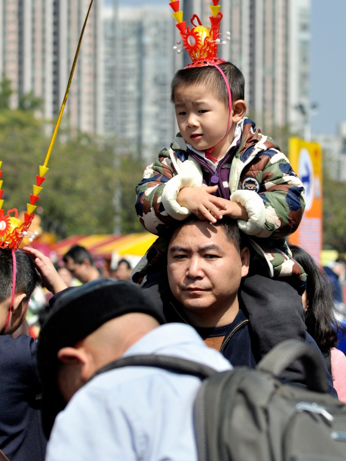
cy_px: 256
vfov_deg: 13.2
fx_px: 1998
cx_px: 215
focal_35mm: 150
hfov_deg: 9.9
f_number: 4
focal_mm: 70
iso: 200
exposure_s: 1/3200
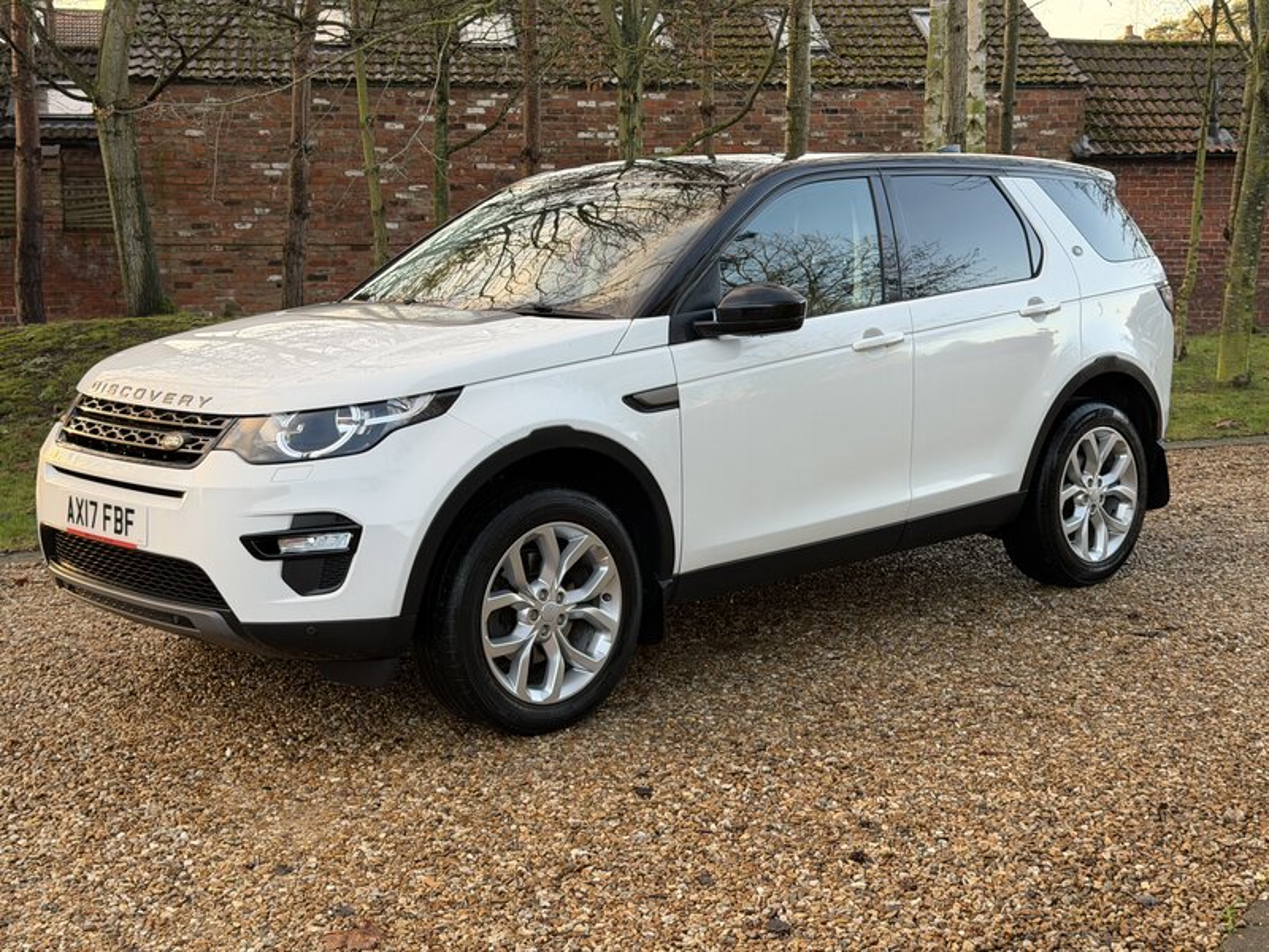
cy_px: 476
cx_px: 634
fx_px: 1760
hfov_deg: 39.7
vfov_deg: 30.3
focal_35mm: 48
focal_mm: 6.76
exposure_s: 1/167
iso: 64
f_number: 1.78
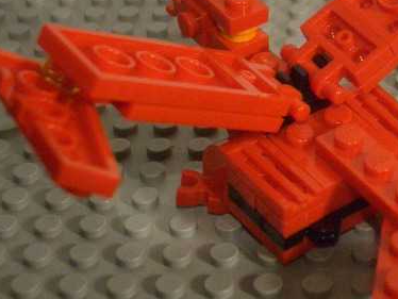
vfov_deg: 14.0
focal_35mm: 106
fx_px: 1220
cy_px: 103
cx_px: 317
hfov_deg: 18.4
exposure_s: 1/80
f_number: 3.5
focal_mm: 10.2
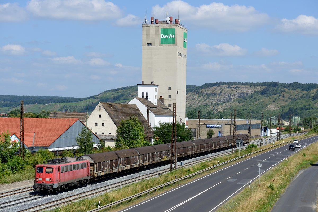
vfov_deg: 15.9
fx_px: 760
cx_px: 159
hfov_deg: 23.6
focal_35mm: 86
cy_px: 106
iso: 200
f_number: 6.3
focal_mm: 86
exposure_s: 1/1600
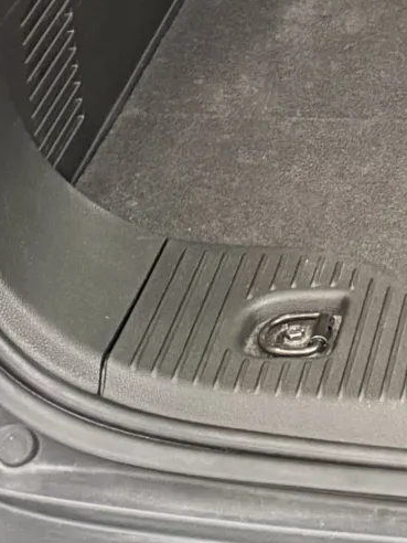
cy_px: -470
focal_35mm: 125
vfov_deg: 13.8
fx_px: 1960
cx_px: 762
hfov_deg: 11.0
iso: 640
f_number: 1.78
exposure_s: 1/50
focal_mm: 6.76
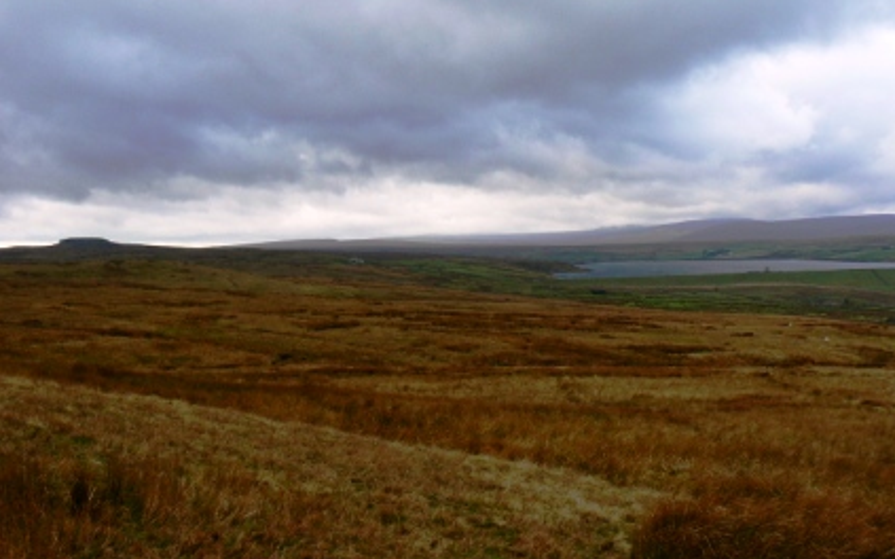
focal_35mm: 39
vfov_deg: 32.7
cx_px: 453
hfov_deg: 50.4
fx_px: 951
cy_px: 252
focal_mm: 6
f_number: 5
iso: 80
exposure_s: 1/100
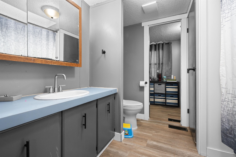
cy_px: 78
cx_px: 118
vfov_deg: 77.3
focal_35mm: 15
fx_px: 98
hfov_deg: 100.4
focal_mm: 15
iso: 640
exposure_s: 1/4
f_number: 7.1
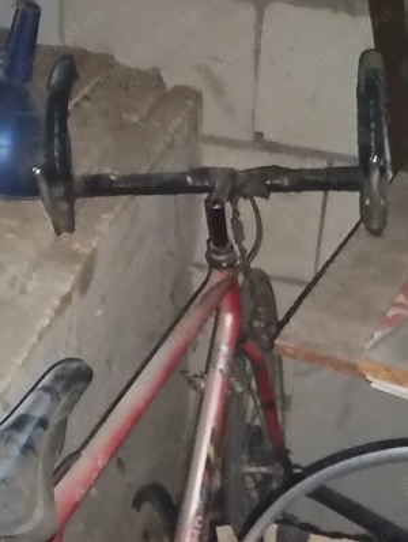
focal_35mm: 70
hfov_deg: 21.1
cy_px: 271
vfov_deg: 27.7
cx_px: 204
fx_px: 1097
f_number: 1.8
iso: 4000
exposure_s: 1/12.5
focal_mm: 3.98
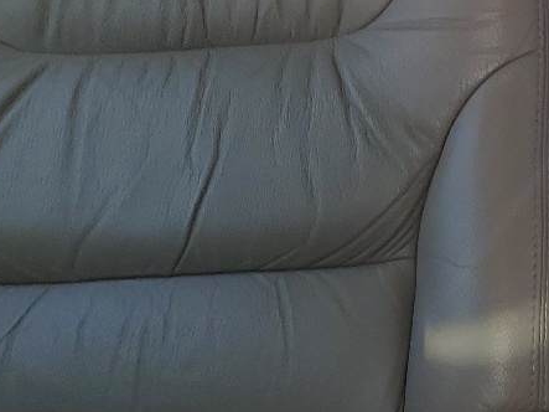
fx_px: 1490
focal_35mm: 94
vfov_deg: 15.5
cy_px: 48
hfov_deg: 18.5
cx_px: 815
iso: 50
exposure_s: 1/345
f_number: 1.5
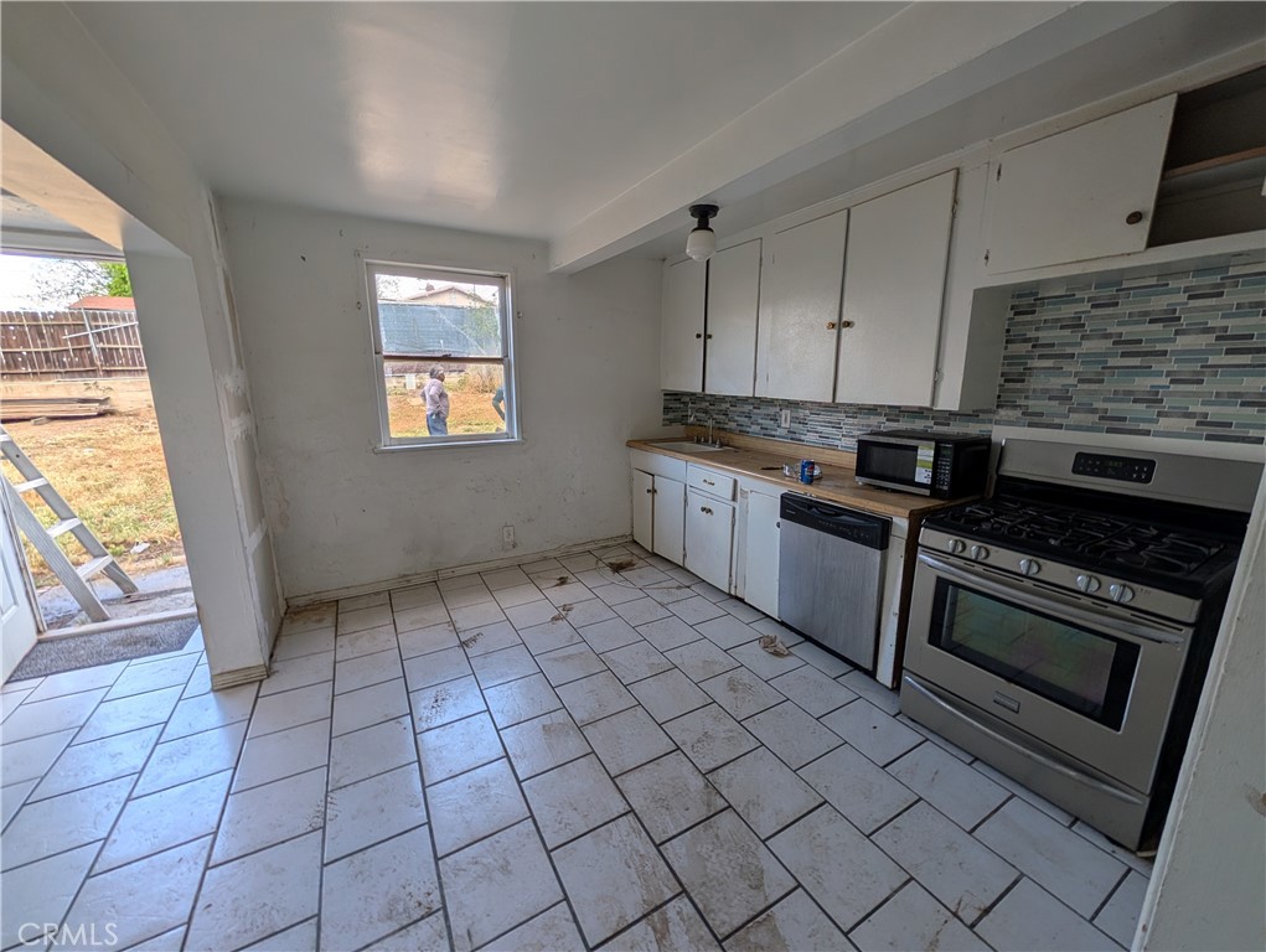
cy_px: 476
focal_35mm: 12
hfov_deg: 110.5
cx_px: 633
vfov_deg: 94.6
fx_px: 439
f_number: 1.7
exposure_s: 1/385
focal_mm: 2.02
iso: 45
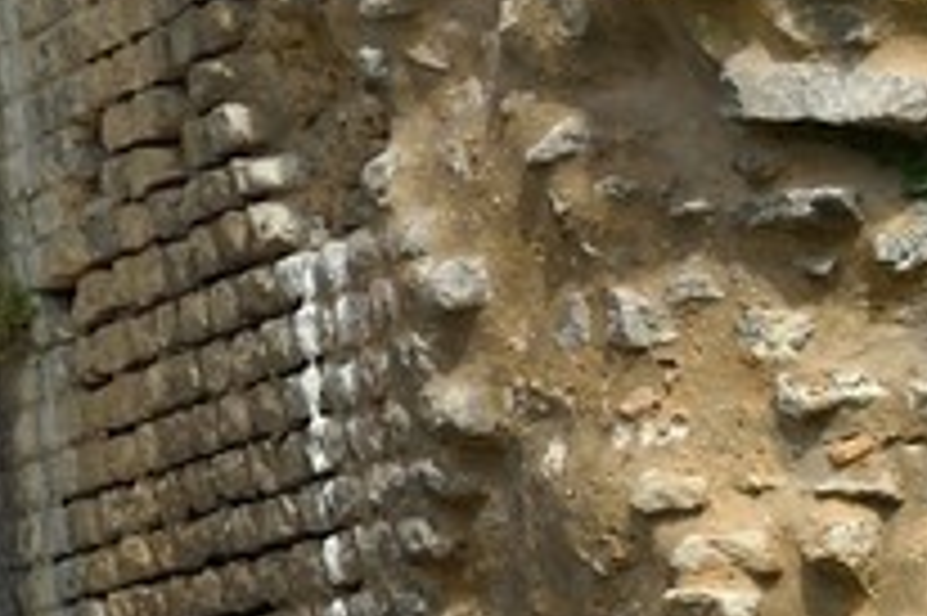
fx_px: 6381
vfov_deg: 5.5
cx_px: -2196
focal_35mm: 248
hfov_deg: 7.1
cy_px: -407
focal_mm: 32
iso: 200
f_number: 10
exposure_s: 1/250
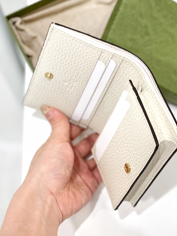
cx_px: 109
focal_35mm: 66
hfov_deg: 22.2
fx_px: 450
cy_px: 99
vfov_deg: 29.3
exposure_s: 1/100
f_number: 2
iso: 100
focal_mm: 6
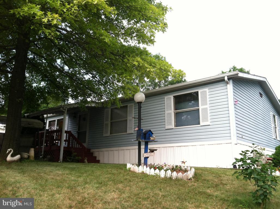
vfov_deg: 40.6
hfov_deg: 52.7
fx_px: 283
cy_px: 104
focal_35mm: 35
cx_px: 140
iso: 80
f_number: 2.8
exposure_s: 1/325
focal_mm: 3.85
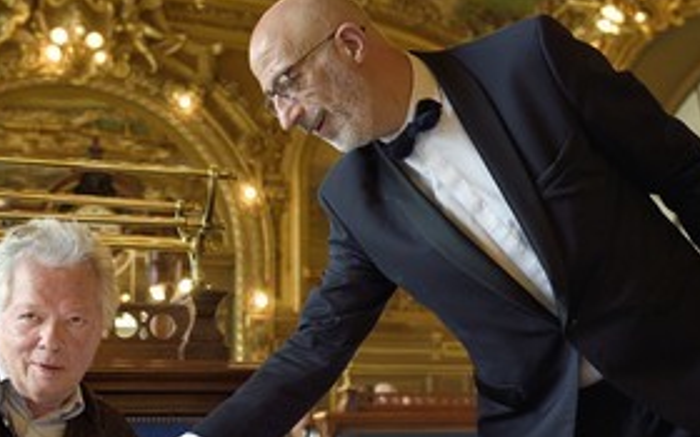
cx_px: 290
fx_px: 1106
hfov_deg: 35.0
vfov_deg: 22.3
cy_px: 250
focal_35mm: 58
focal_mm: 38
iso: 1600
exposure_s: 1/160
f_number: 4
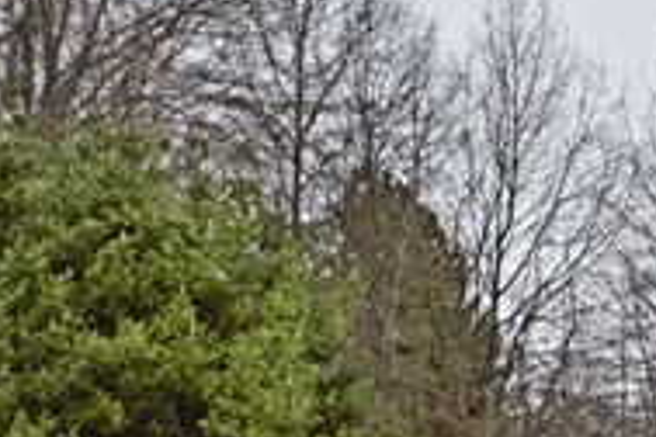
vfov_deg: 6.5
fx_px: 3772
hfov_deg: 8.9
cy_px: 787
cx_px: 1593
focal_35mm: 207
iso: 400
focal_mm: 24
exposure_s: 1/400
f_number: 11
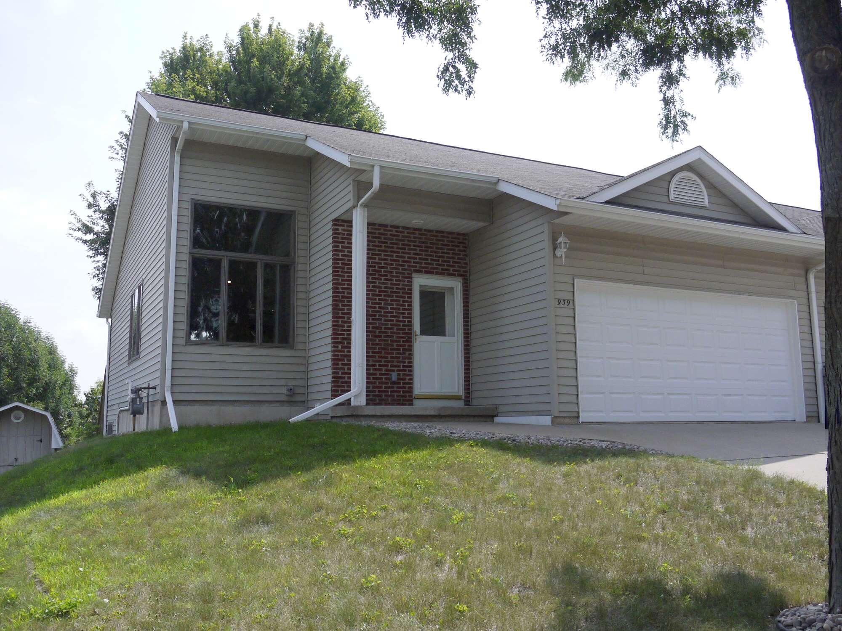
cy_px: 316
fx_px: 681
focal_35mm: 28
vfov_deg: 49.7
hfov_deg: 63.4
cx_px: 421
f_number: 4.5
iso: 400
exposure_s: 1/4000
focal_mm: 14
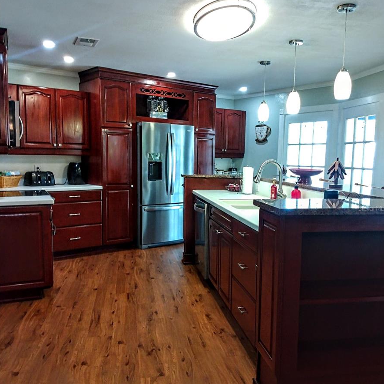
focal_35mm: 24
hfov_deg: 65.0
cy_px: 208
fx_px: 301
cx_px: 193
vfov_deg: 64.9
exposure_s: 1/30
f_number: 2
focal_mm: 3.54
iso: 219
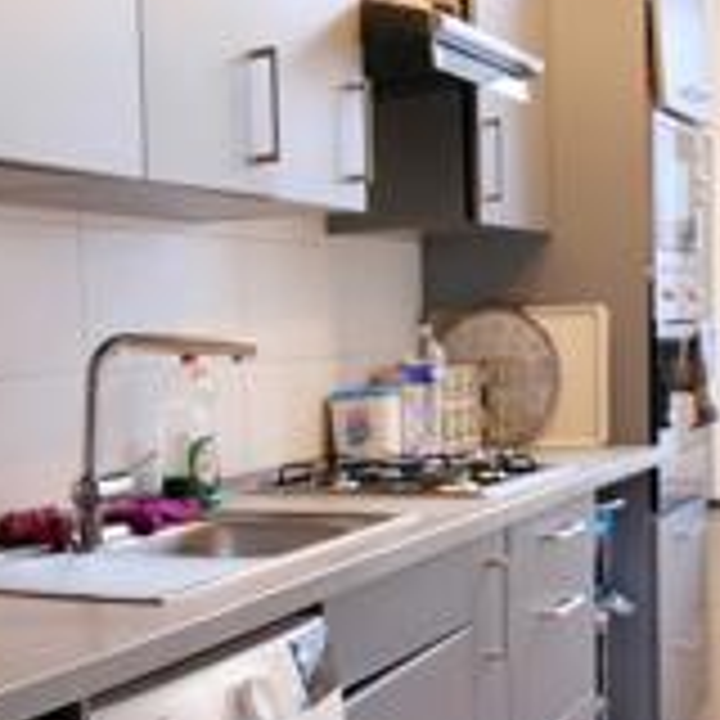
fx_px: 1530
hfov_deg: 26.0
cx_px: 148
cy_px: 500
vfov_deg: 26.3
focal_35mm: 65
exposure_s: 1/30
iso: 1250
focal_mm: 11
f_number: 4
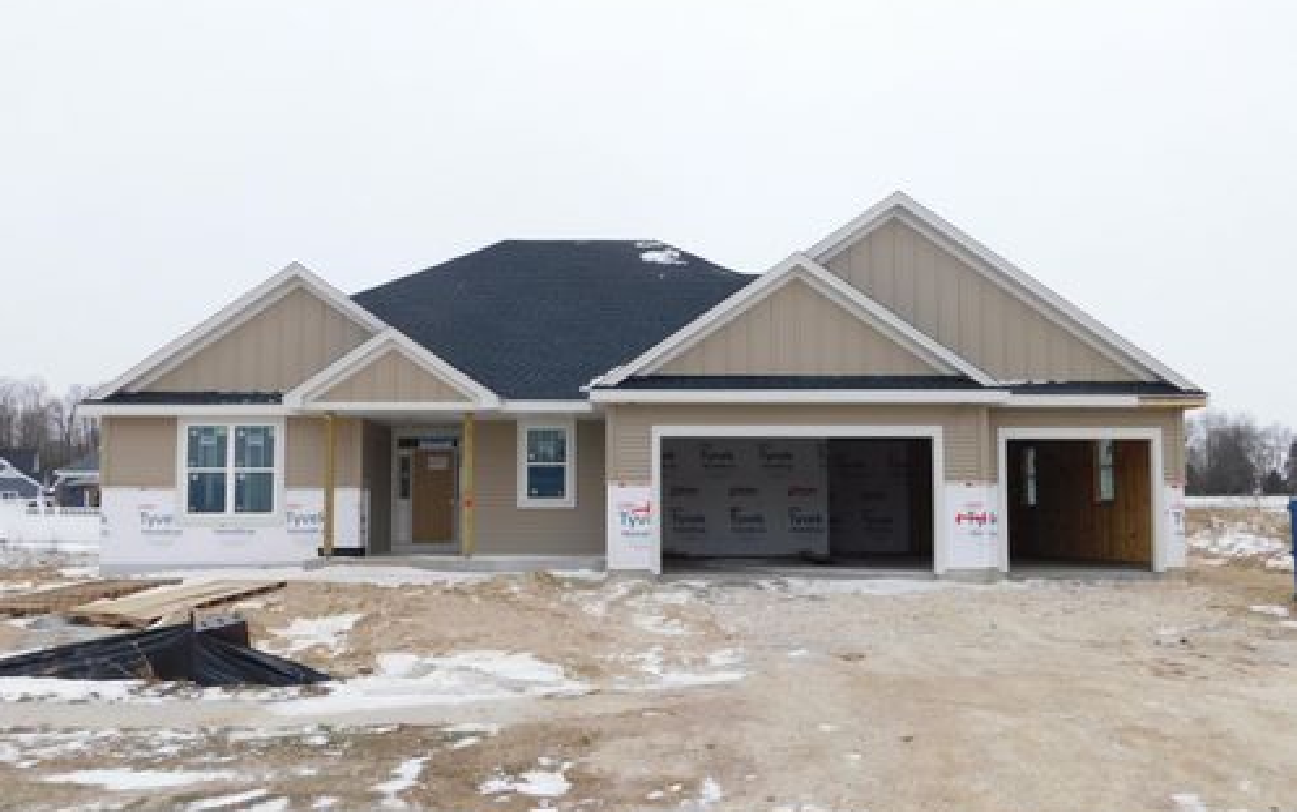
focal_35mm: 32
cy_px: 456
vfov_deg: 39.4
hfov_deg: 59.6
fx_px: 1132
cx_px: 647
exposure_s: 1/400
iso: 125
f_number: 3.2
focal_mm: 5.3
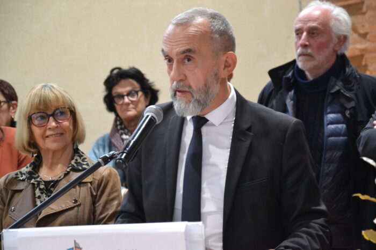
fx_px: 1535
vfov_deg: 9.3
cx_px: 188
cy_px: 125
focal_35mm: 147
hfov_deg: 14.0
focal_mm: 98
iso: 3200
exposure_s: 1/50
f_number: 5.6
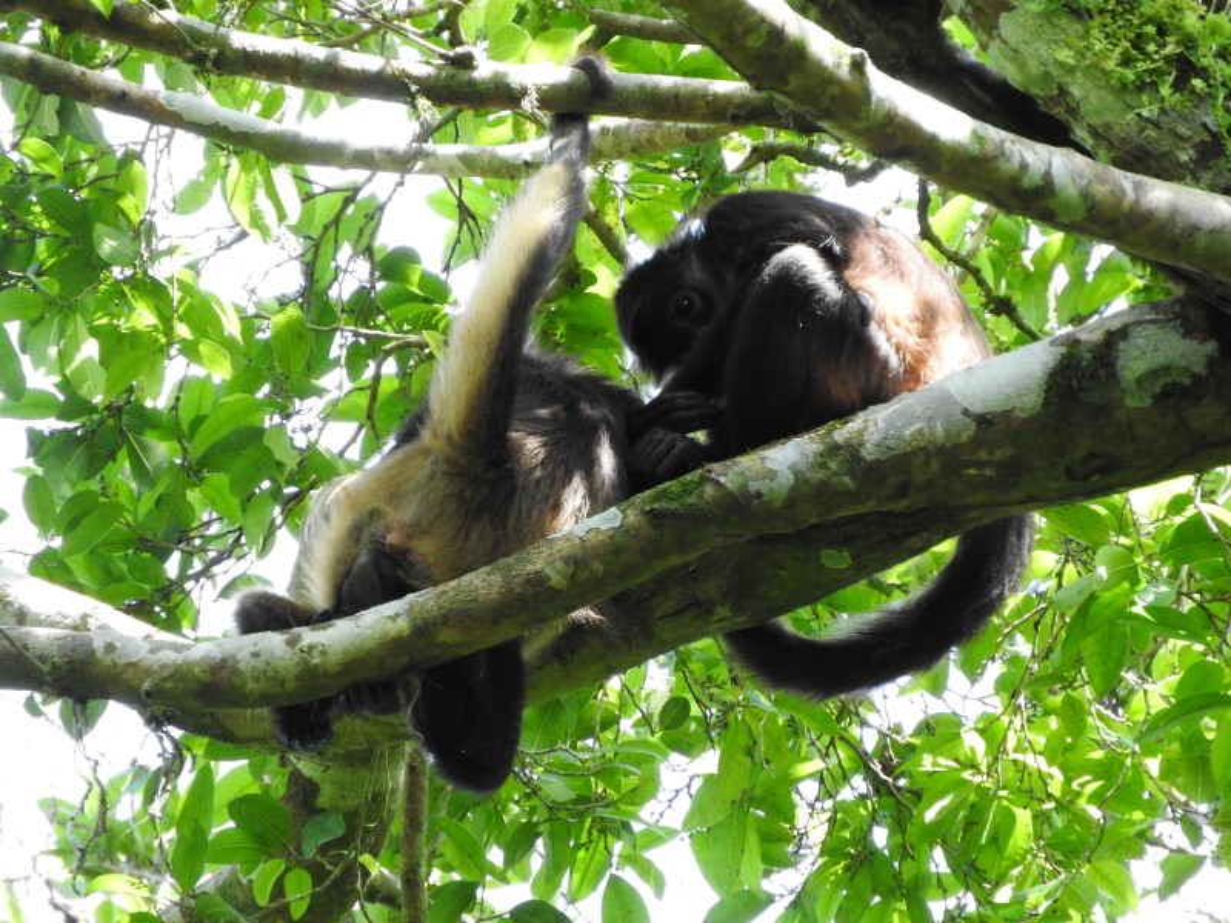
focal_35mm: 800
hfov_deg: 2.5
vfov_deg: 1.9
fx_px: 28449
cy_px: 462
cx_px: 616
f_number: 5.6
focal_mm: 143.3
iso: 400
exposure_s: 1/100
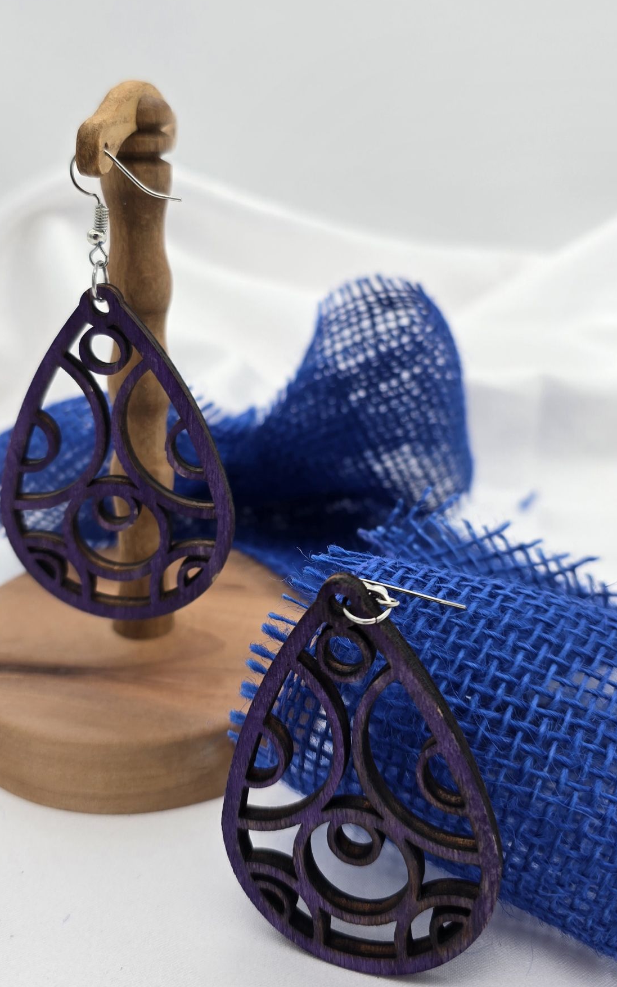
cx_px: 291
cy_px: 498
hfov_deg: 49.3
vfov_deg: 72.5
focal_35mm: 25
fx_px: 673
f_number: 1.7
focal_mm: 6.3
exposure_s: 1/128
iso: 16
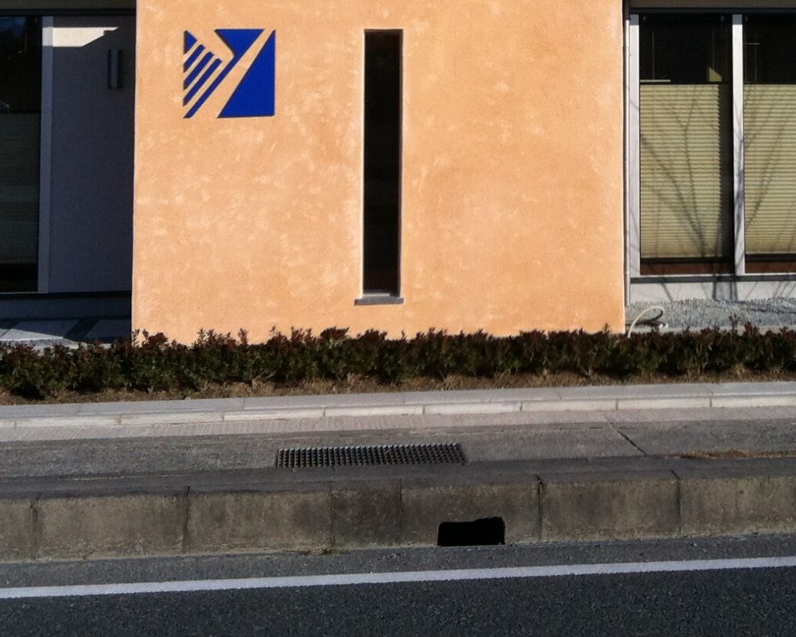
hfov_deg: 22.3
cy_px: -13
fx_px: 2003
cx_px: 574
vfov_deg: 17.6
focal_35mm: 85
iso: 80
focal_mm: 3.85
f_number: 2.8
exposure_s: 1/2011
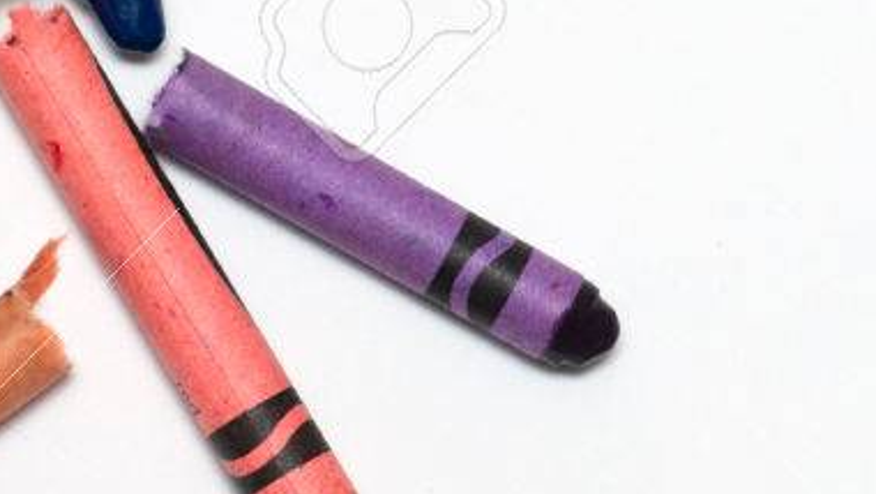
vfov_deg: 2.7
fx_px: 10613
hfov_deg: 4.7
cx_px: -60
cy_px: -59
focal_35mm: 457
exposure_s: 1/160
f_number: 4.5
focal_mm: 85
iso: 200
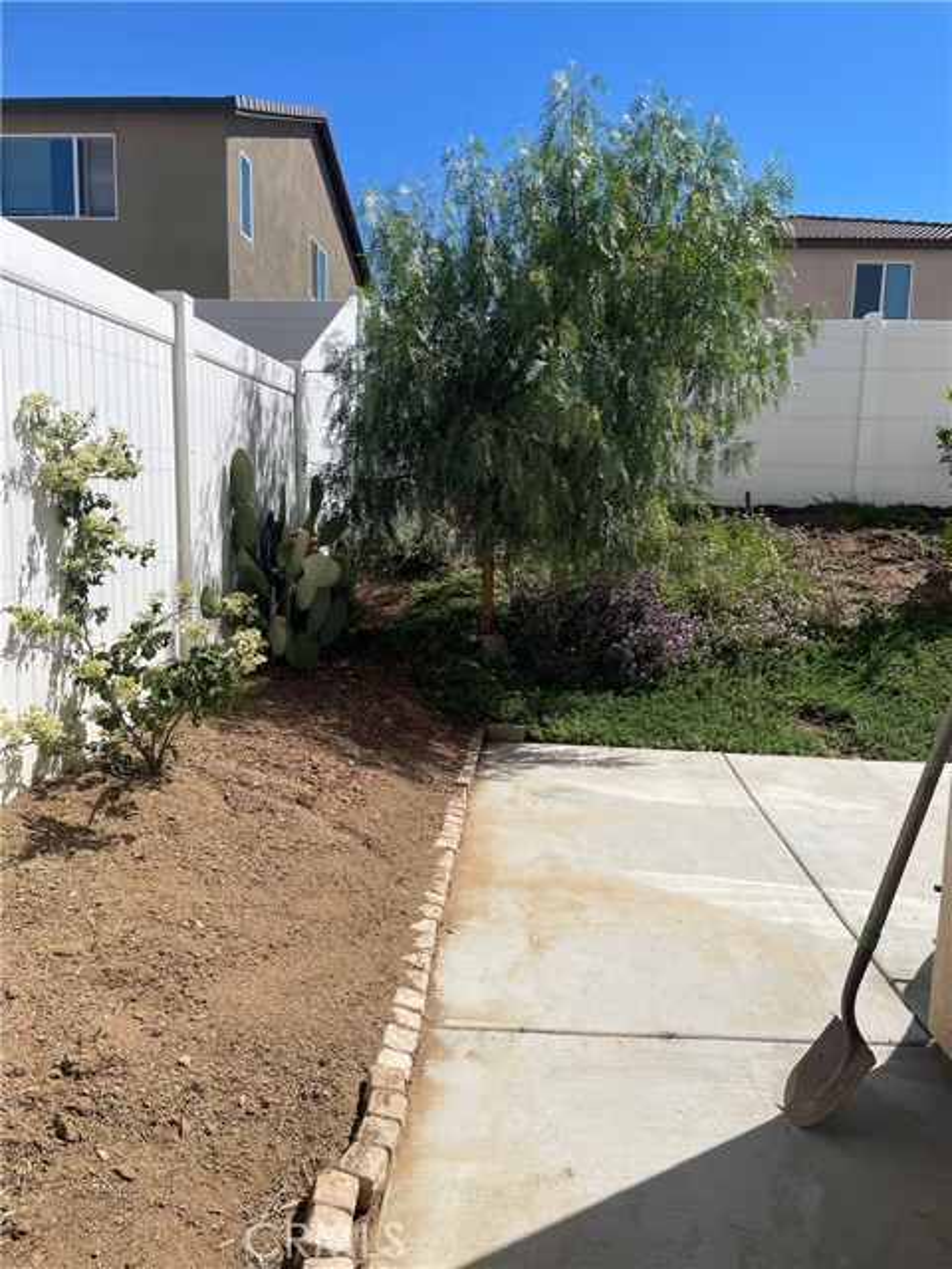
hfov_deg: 53.1
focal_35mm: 26
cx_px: 476
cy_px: 634
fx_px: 953
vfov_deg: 67.3
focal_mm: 4.2
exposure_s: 1/6135
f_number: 1.6
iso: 32
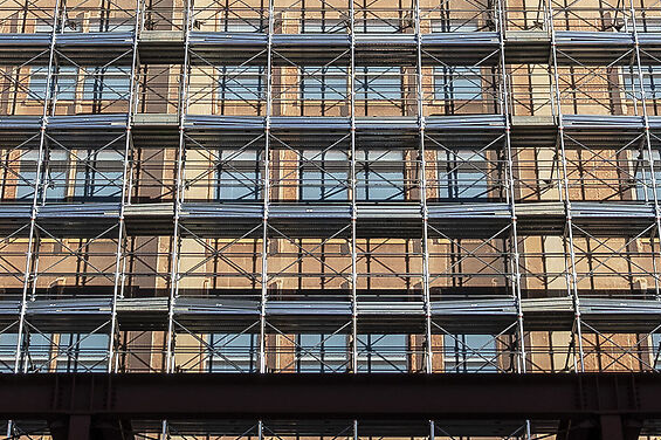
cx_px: 346
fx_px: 1872
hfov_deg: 20.0
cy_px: -362
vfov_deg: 12.2
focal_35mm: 102
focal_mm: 24
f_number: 8
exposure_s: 1/320
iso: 100
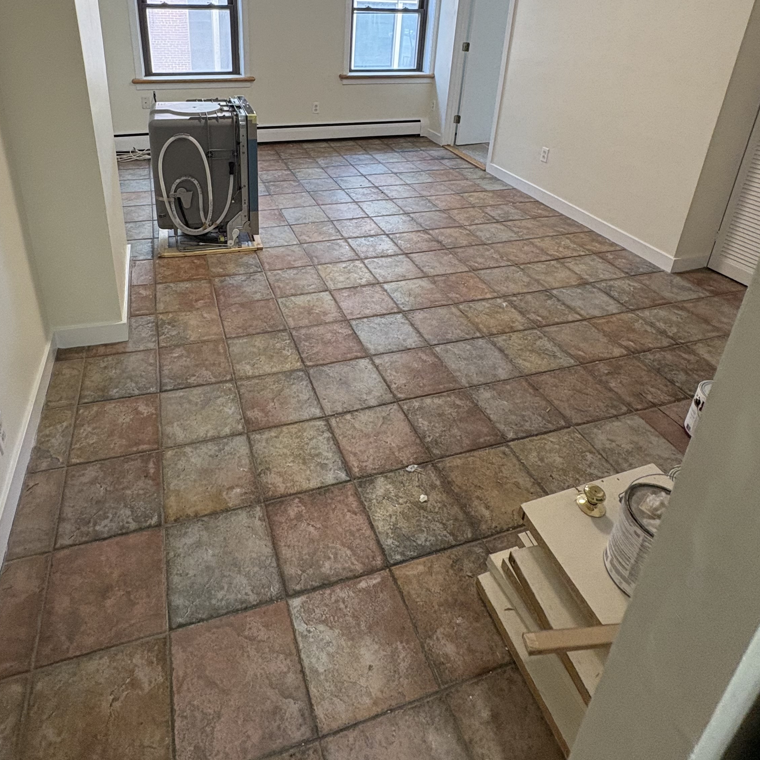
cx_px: 331
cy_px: 213
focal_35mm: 22
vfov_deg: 66.3
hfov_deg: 69.3
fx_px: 546
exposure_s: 1/120
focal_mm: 2.22
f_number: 2.2
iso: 200
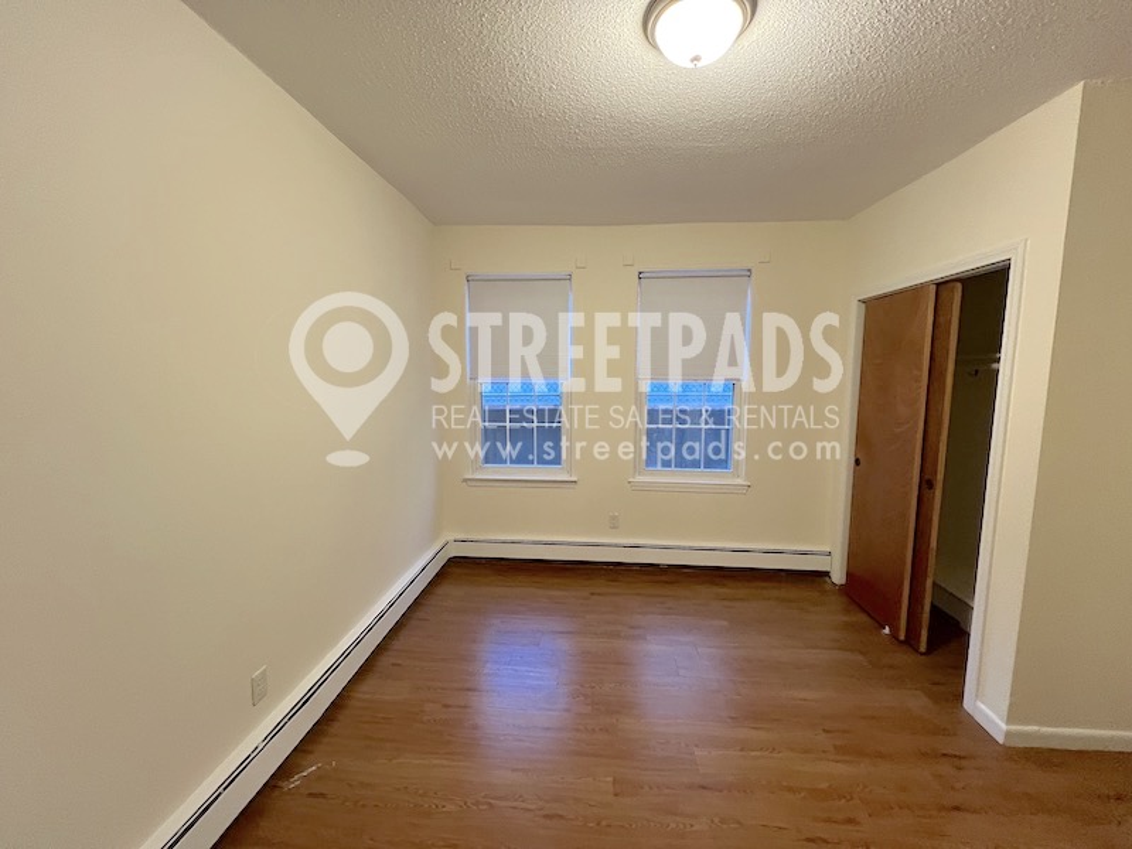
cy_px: 424
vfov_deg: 89.9
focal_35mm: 13
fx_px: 425
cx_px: 566
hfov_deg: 106.2
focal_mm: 1.57
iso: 400
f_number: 1.8
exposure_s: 1/60
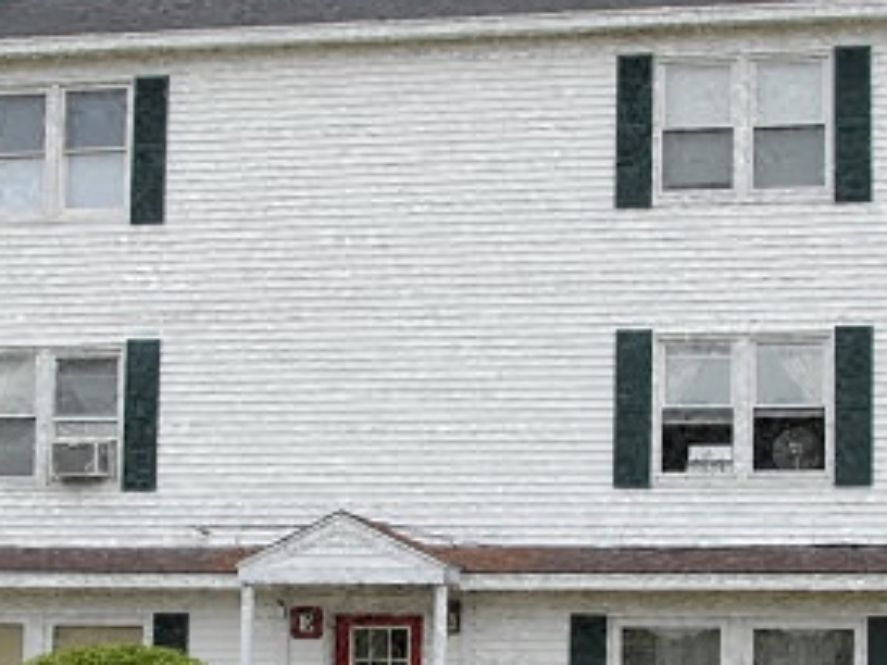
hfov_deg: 19.3
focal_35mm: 102
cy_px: 487
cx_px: 476
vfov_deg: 14.5
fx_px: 2614
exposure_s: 1/320
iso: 200
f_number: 6.3
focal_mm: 24
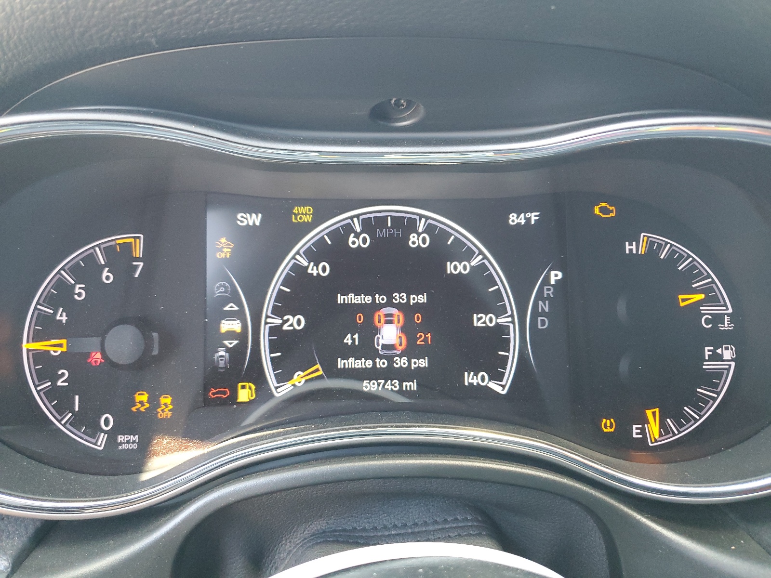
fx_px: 579
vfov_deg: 53.1
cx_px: 386
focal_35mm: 26
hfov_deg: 67.3
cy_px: 289
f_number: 1.5
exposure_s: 1/60.2
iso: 255
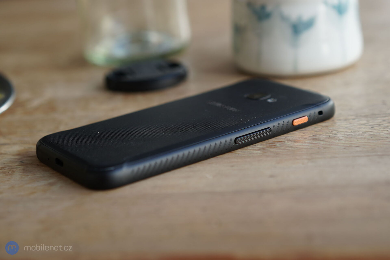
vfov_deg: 24.6
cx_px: 195
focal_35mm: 55
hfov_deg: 36.2
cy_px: 130
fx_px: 596
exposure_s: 1/125
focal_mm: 55
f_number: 3.2
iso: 160
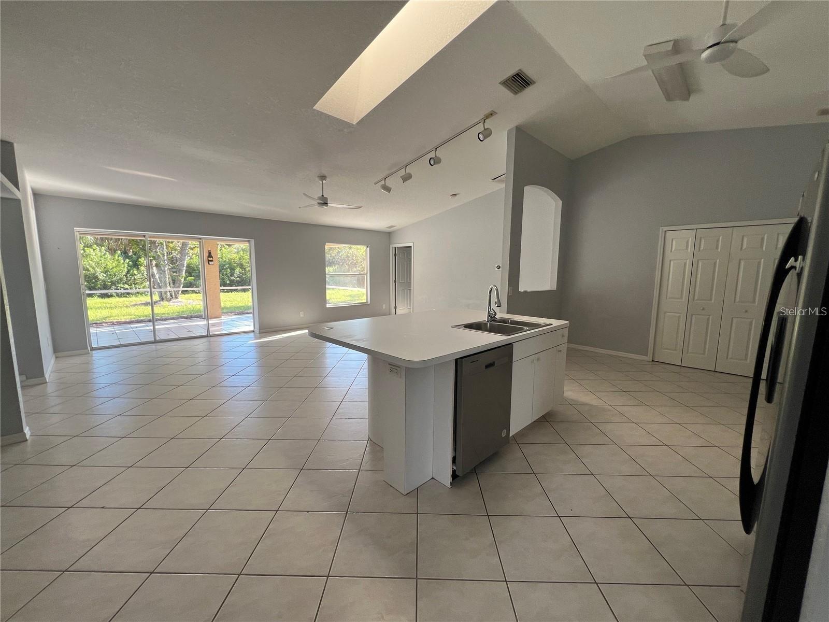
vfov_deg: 89.9
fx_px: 311
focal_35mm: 13
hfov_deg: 106.2
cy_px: 311
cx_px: 414
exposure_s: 1/99
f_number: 1.8
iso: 64
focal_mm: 1.57
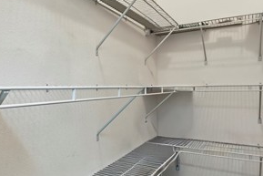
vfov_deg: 42.4
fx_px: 227
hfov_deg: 59.7
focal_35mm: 31
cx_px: 104
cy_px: 88
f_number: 8
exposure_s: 1/50
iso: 250
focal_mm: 14
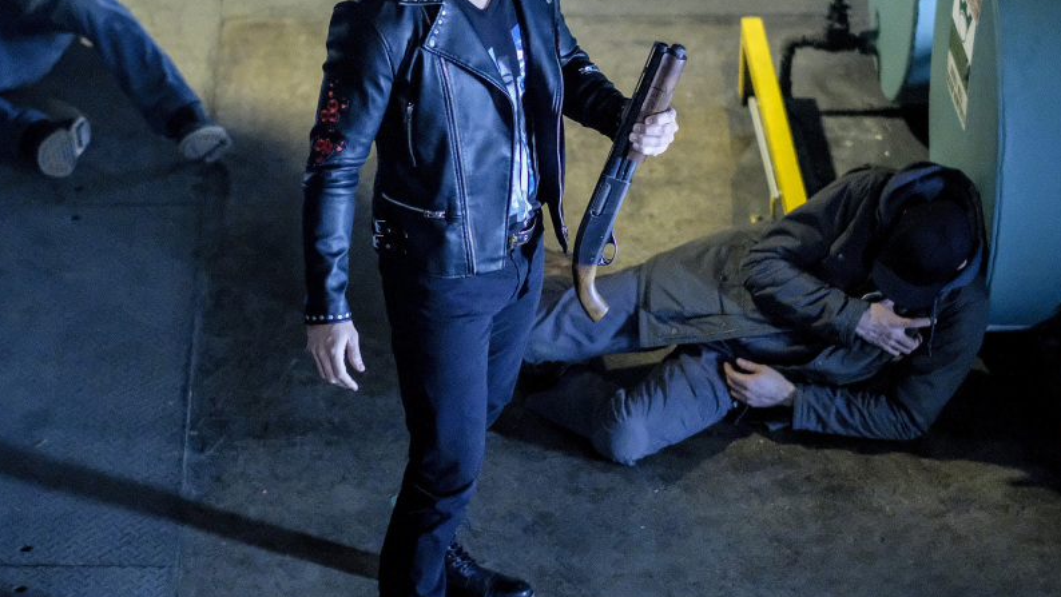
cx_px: 493
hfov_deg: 16.1
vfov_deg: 9.1
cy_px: 247
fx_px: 3743
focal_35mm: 133
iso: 8000
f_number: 1.2
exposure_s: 1/125
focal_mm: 56
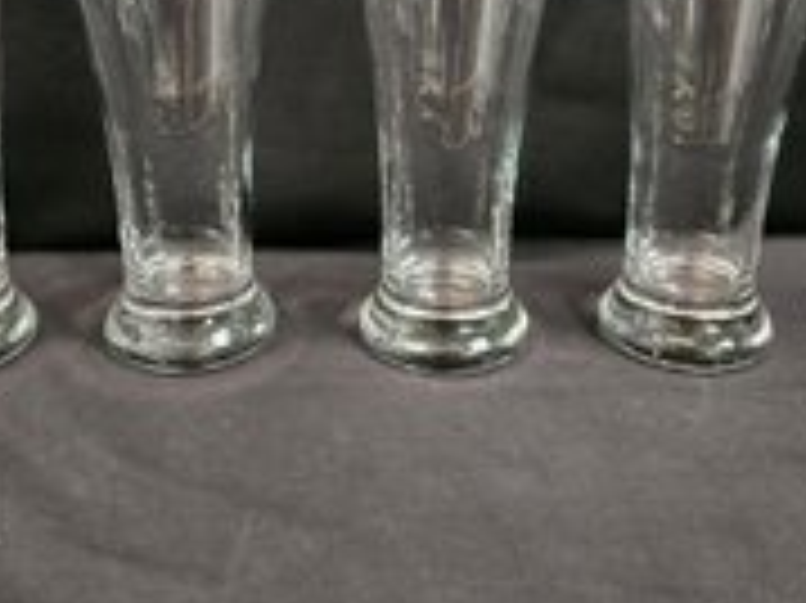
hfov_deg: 43.0
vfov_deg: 32.2
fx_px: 1024
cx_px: 385
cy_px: 151
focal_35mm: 44
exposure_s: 1/40
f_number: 1.7
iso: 1250
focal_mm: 6.3
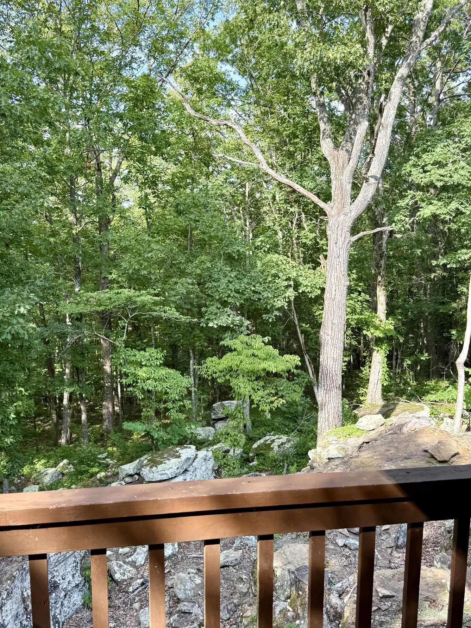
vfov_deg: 58.3
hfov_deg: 45.4
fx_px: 562
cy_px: 326
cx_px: 219
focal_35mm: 31
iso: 100
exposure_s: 1/598
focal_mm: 6.76
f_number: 1.78
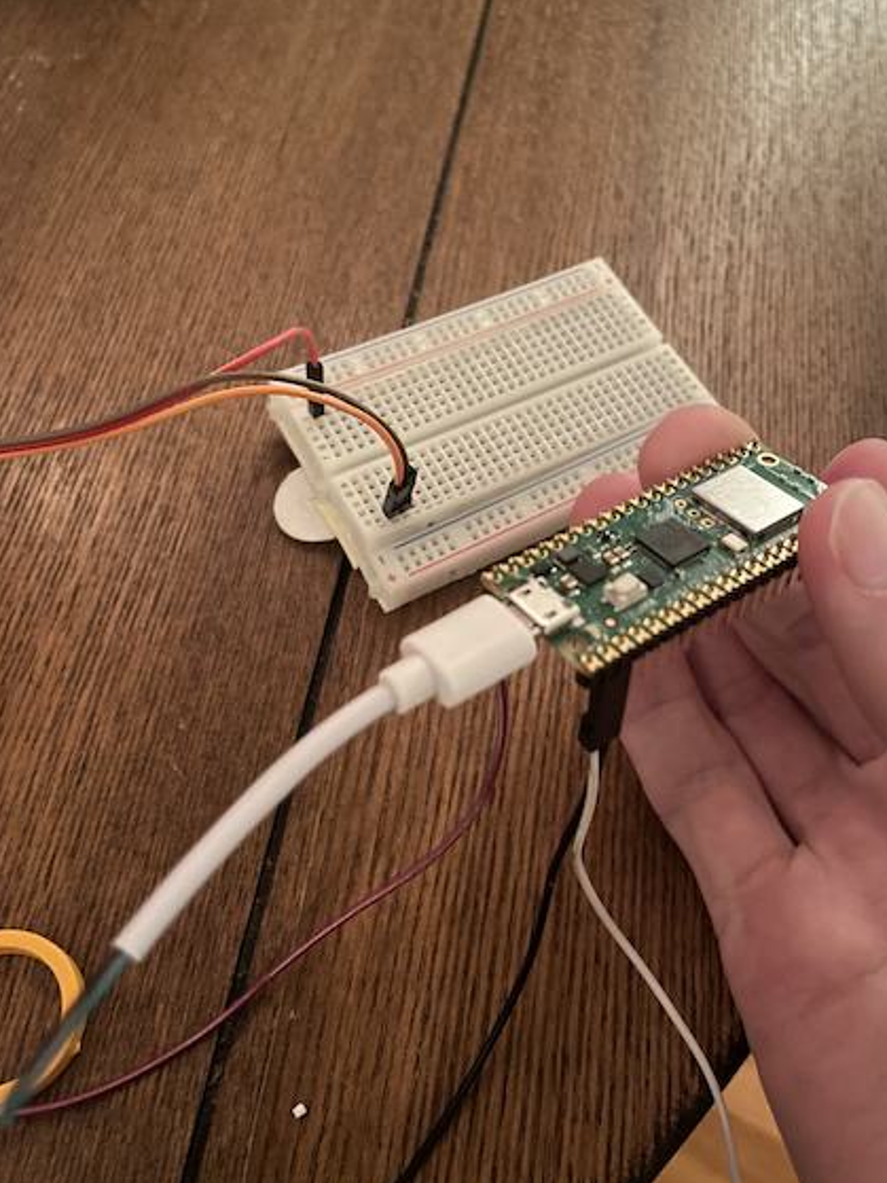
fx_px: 1060
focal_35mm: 31
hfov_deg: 45.4
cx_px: 481
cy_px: 562
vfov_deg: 58.3
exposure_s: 1/10
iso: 500
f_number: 1.6
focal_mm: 4.2
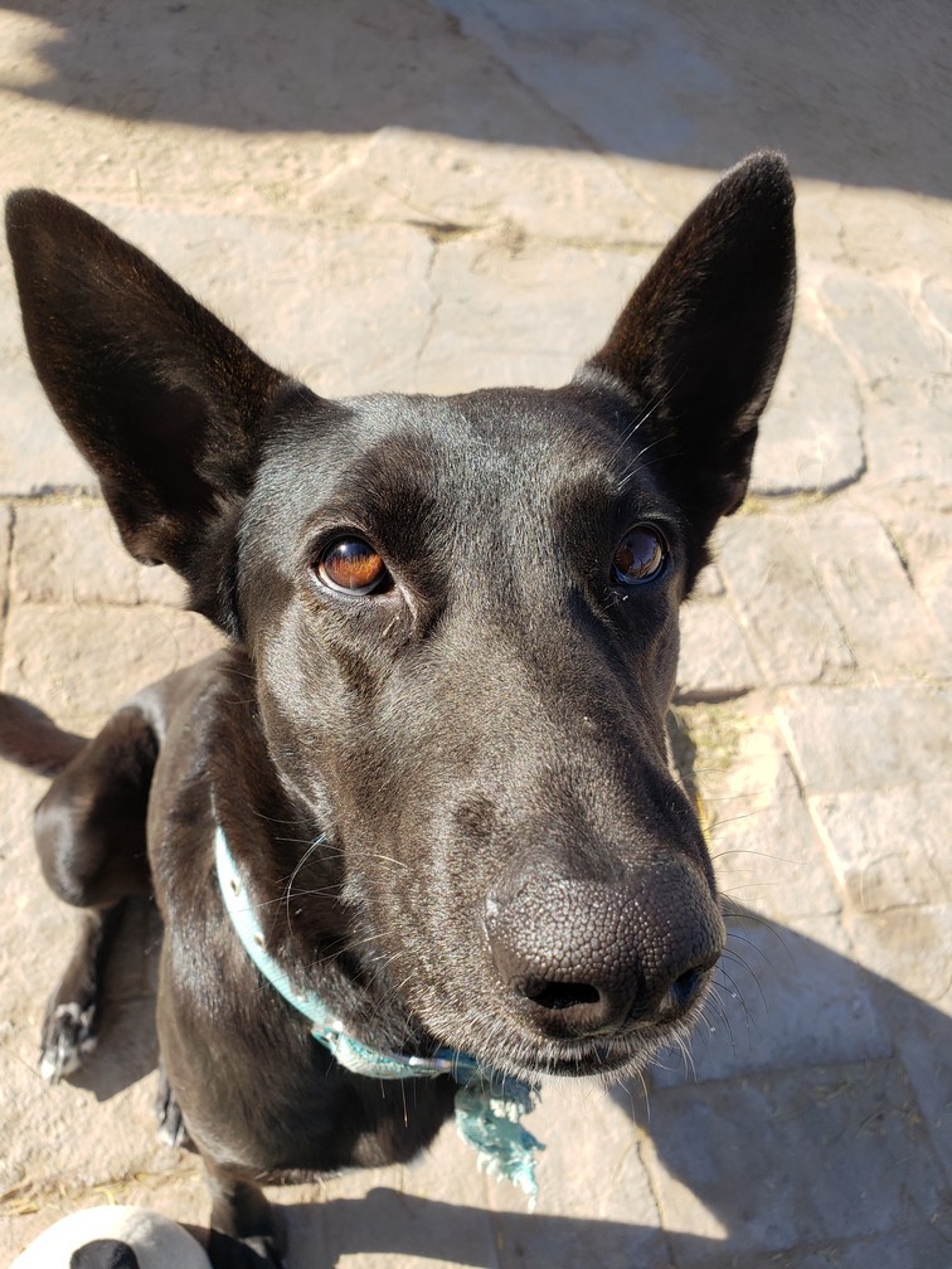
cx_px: 476
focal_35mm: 26
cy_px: 634
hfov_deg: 53.1
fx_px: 953
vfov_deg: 67.3
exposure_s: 1/483
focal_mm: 4.3
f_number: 2.4
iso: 50
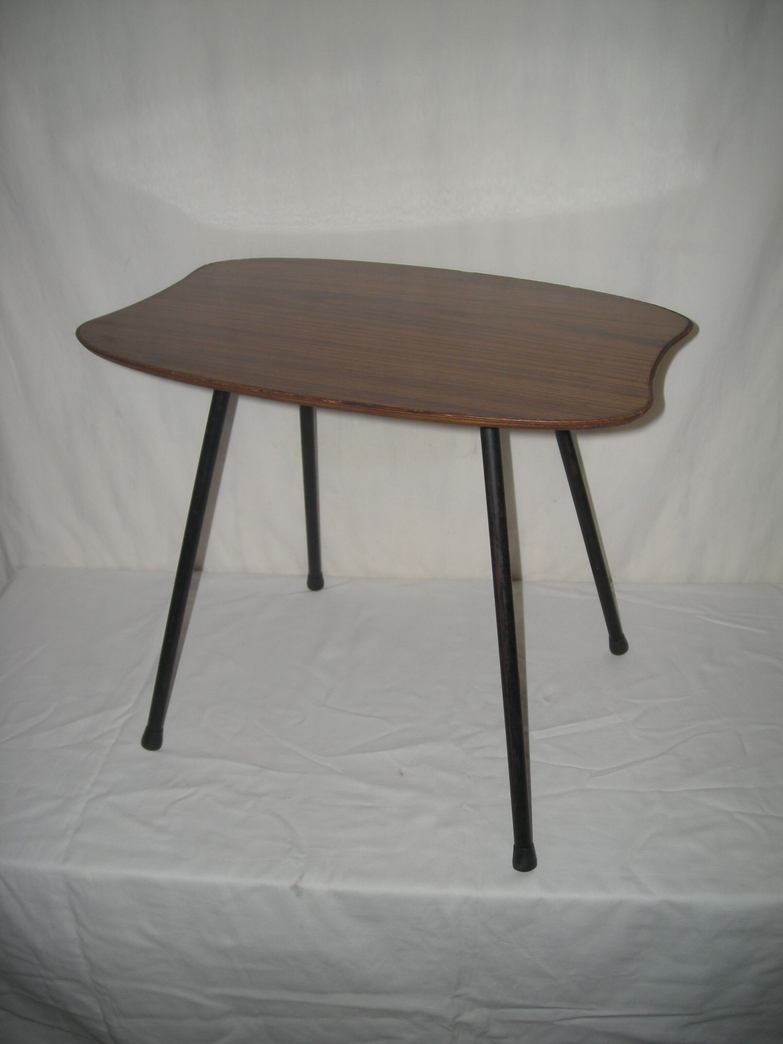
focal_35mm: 35
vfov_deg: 52.6
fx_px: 1056
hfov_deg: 40.7
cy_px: 522
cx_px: 392
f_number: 2.8
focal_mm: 5.7
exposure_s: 1/60
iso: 50
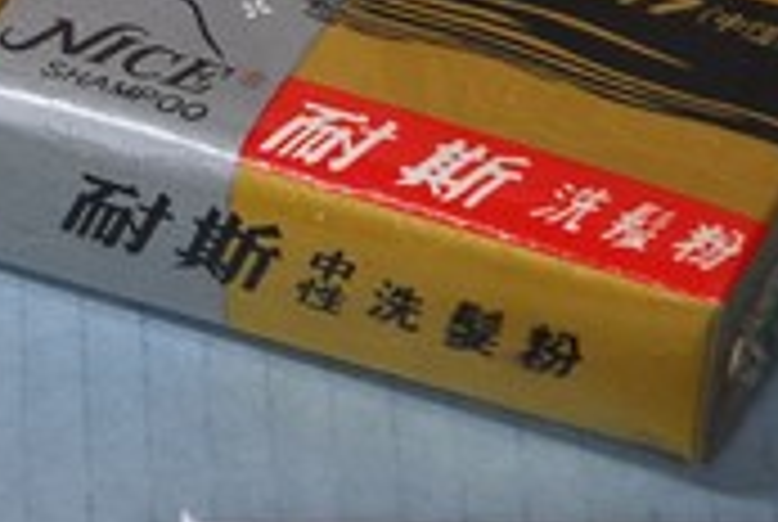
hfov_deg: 5.3
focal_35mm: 388
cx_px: -144
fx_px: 8399
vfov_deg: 3.6
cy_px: -122
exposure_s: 1/160
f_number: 8
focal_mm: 70
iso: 100
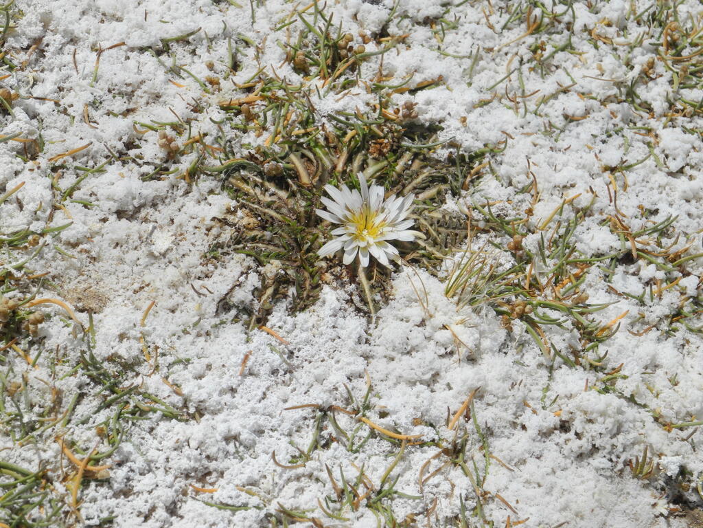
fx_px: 2132
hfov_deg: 18.7
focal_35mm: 105
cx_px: 352
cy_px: 264
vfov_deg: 14.1
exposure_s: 1/1250
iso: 100
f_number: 5.6
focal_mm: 22.5
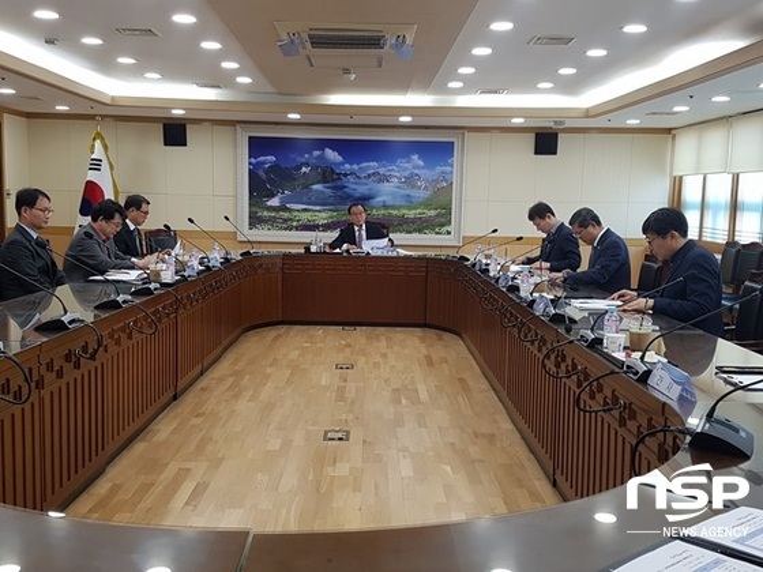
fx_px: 573
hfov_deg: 67.3
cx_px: 382
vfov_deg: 53.1
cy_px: 286
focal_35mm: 26
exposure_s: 1/120
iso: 100
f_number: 1.7
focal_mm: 4.2
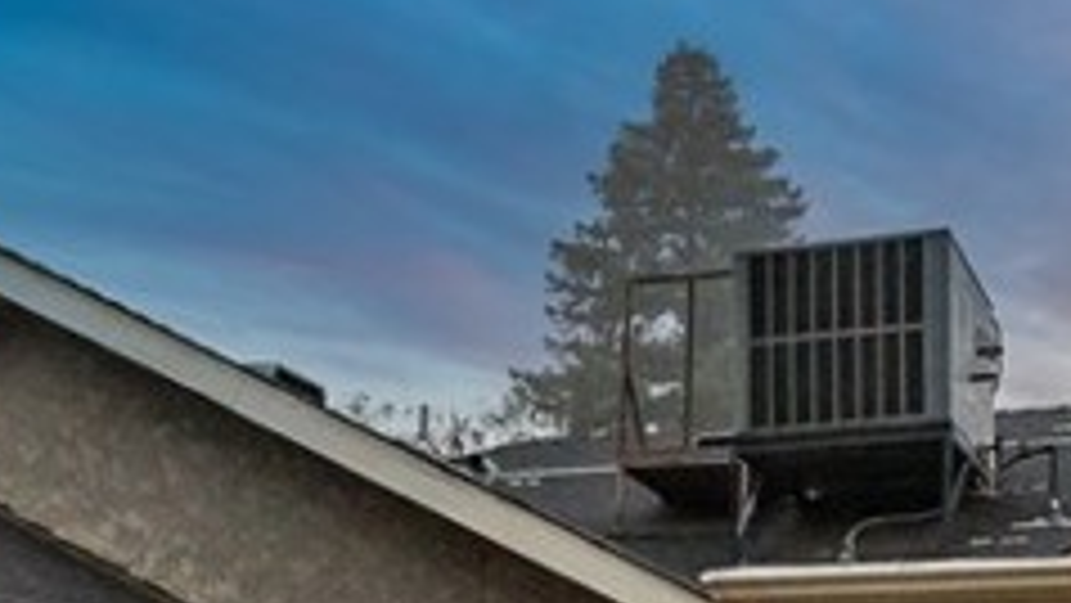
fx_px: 1790
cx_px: 796
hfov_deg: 32.7
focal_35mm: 63
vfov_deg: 17.0
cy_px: 943
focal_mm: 14
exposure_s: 1/160
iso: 5000
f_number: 2.8
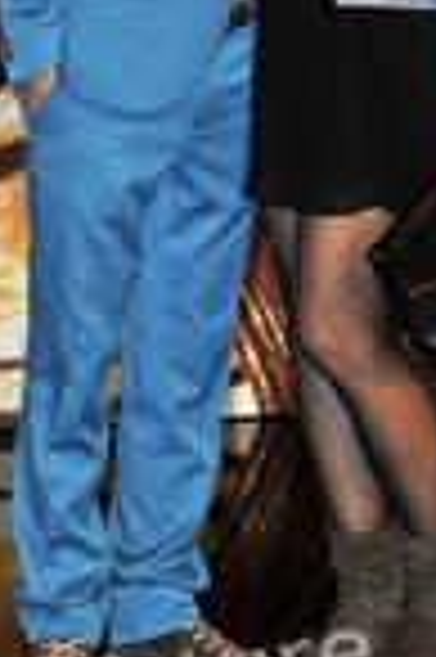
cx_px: 290
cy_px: 63
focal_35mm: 192
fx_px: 3496
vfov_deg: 10.7
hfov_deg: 7.1
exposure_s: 1/160
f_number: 6.3
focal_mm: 70
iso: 800
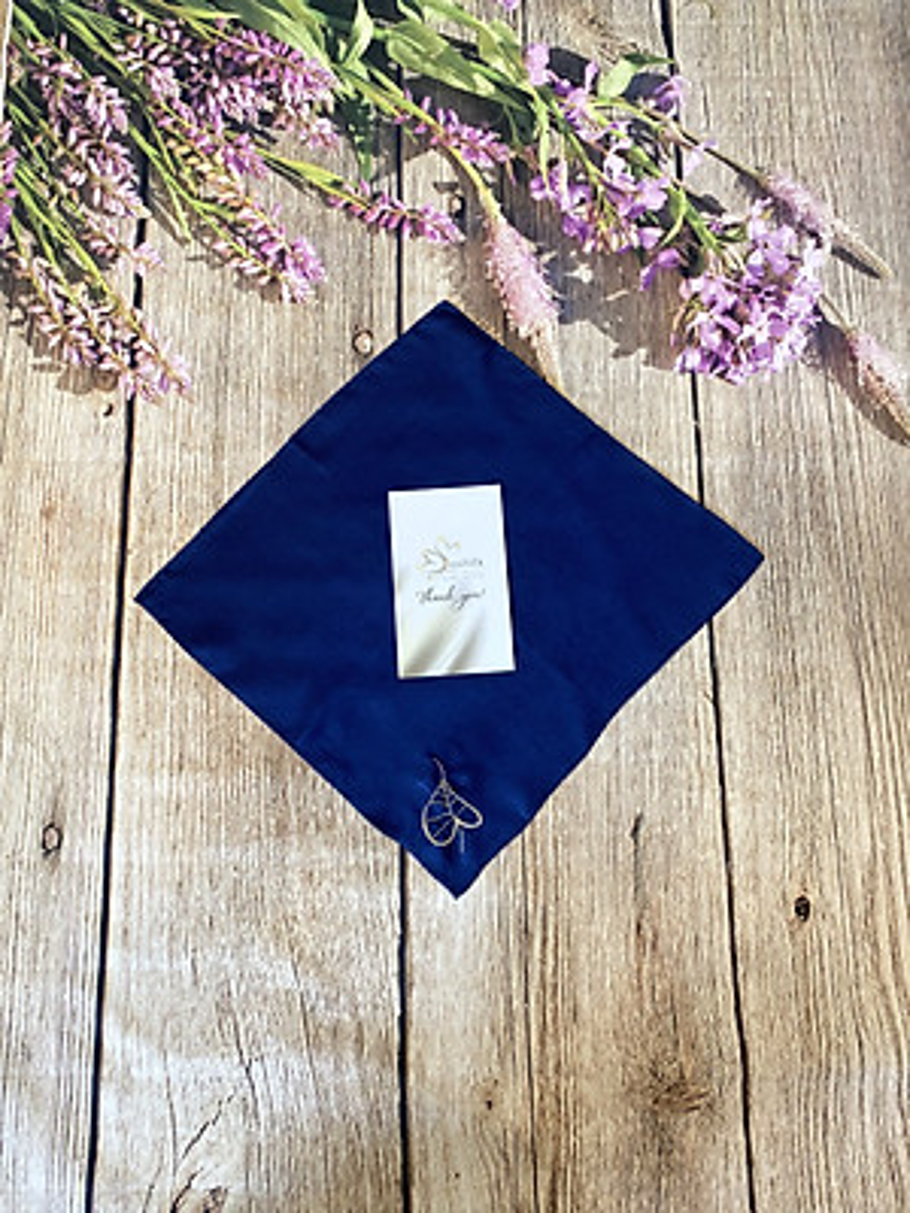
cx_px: 455
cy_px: 606
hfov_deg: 53.1
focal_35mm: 26
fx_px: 911
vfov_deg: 67.3
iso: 100
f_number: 1.8
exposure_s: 1/100
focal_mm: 4.25
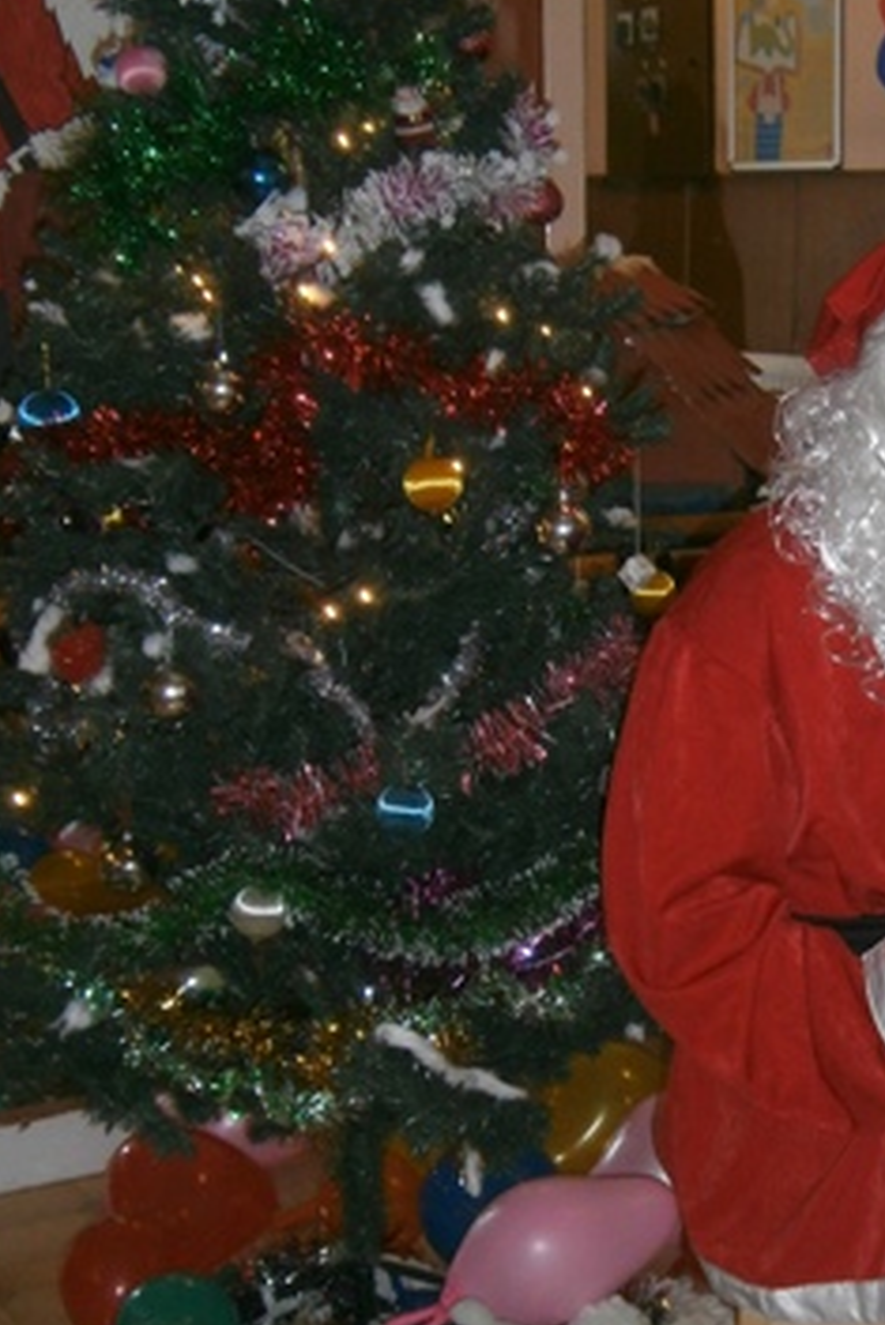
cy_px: 689
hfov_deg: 19.7
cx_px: 795
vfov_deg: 29.6
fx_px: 2505
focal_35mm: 68
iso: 160
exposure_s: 1/40
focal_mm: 6.4
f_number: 3.1
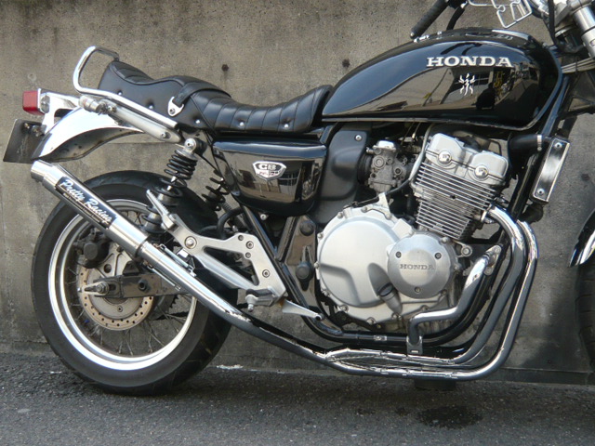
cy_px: 223
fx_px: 773
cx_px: 298
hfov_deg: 42.1
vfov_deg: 32.2
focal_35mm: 45
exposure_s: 1/250
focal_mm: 4.9
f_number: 2.9
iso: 100
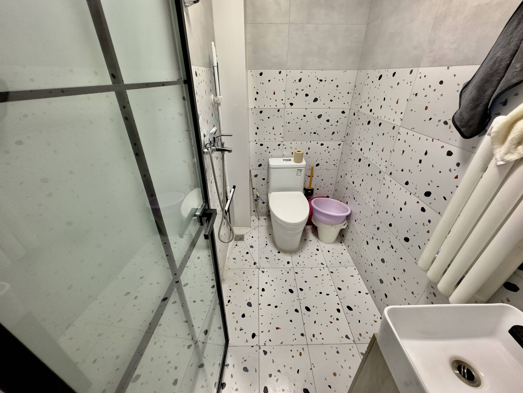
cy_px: 196
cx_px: 262
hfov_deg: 102.1
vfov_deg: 85.7
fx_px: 212
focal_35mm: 14
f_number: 2.2
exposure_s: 1/75
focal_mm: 2.22
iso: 250
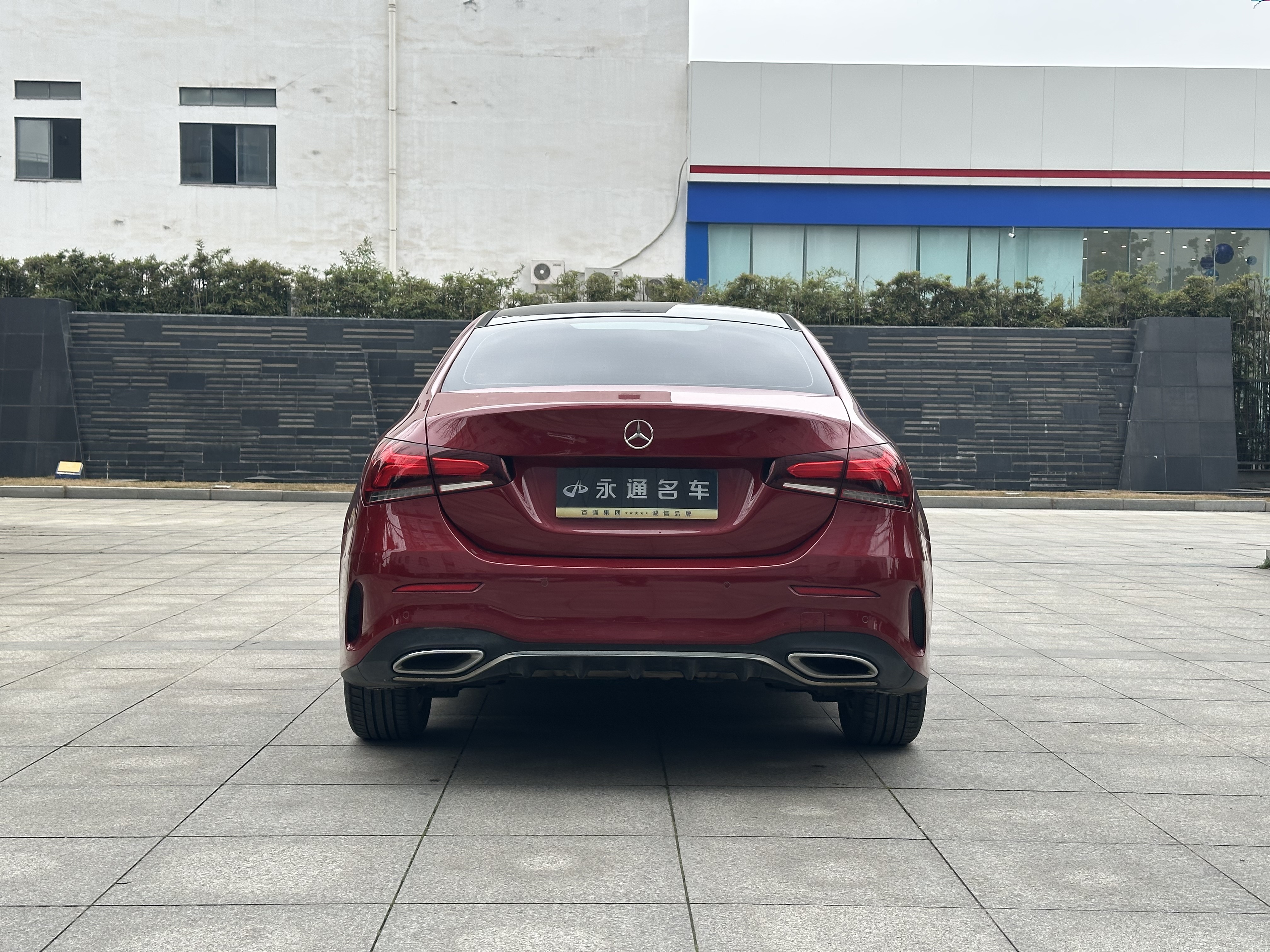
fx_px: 1761
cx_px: 635
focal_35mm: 48
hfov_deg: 39.7
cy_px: 476
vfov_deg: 30.3
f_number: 1.78
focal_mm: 6.86
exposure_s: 1/257
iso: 64
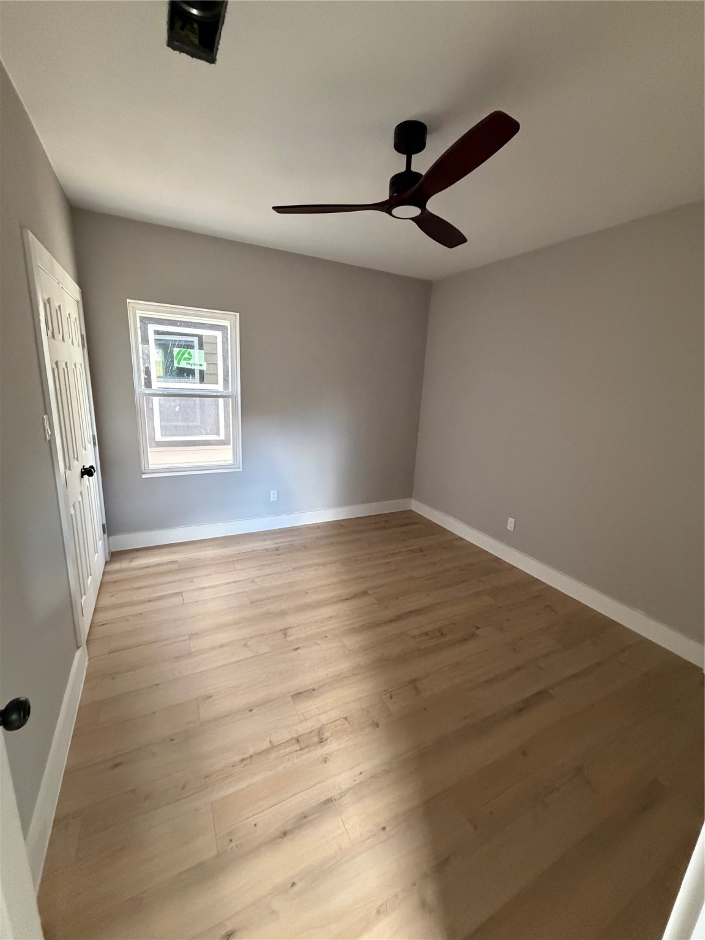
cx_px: 352
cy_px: 470
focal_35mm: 14
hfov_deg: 85.7
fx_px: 380
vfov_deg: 102.1
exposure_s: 1/60
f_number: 2.2
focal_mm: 2.22
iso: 800
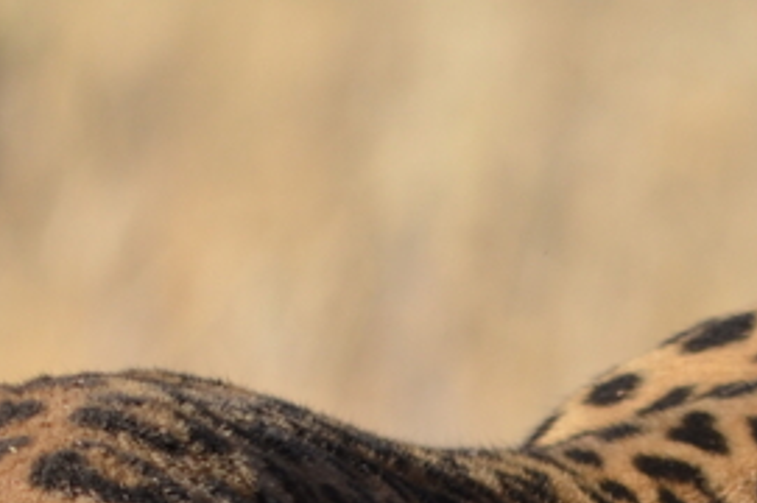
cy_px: 1028
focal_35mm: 2125
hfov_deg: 1.0
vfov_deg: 0.6
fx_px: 44630
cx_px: 760
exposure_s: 1/640
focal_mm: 300
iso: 200
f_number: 6.3
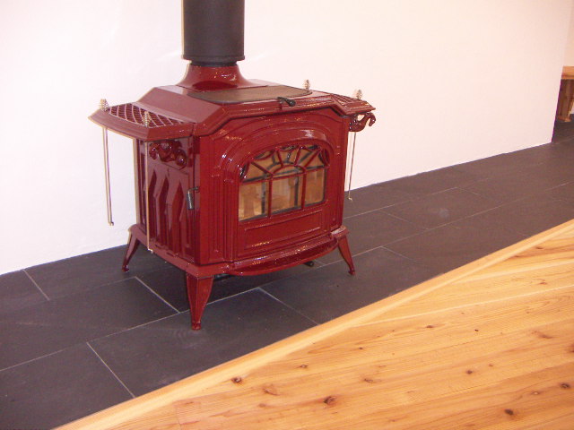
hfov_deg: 51.4
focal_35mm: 36
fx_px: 597
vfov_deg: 39.7
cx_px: 287
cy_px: 215
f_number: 2.8
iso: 200
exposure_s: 1/50
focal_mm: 4.7
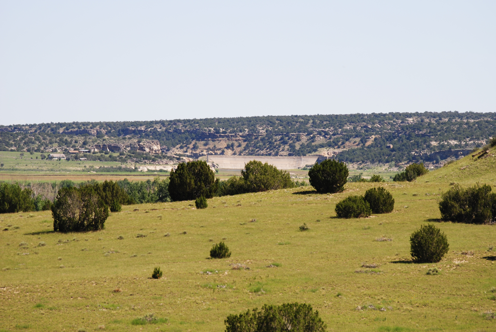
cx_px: 248
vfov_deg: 4.6
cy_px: 166
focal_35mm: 300
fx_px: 4138
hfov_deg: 6.9
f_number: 10
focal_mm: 200
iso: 140
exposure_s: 1/250
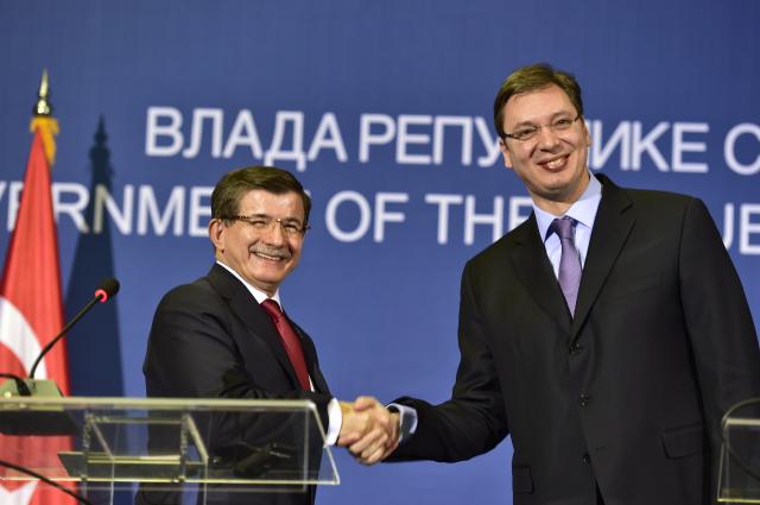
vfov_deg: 10.1
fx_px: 2846
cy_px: 252
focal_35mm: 135
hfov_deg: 15.2
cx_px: 380
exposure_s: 1/125
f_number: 3.5
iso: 800
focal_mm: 135
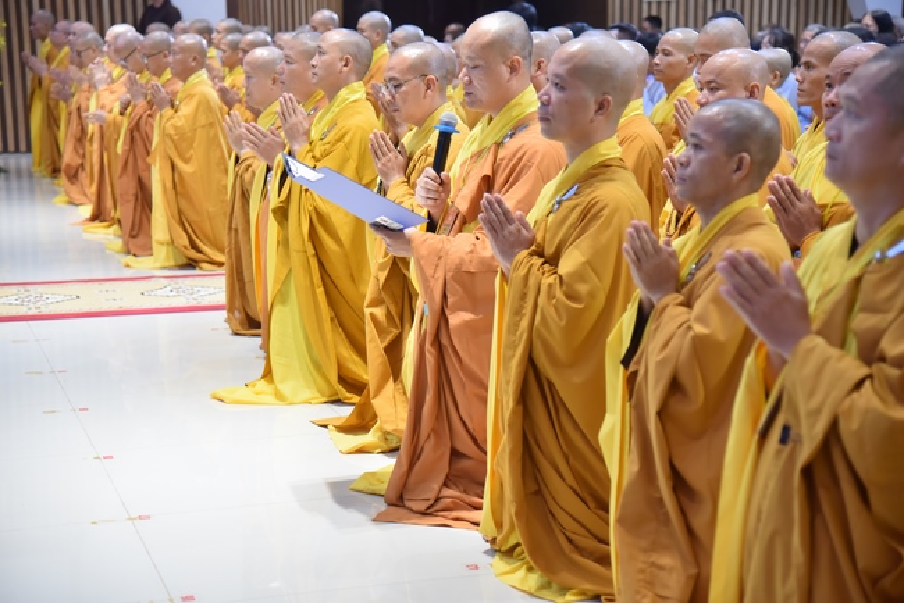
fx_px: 1884
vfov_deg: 18.2
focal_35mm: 75
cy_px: 302
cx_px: 452
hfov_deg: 27.0
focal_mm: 75
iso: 1600
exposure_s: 1/100
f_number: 4
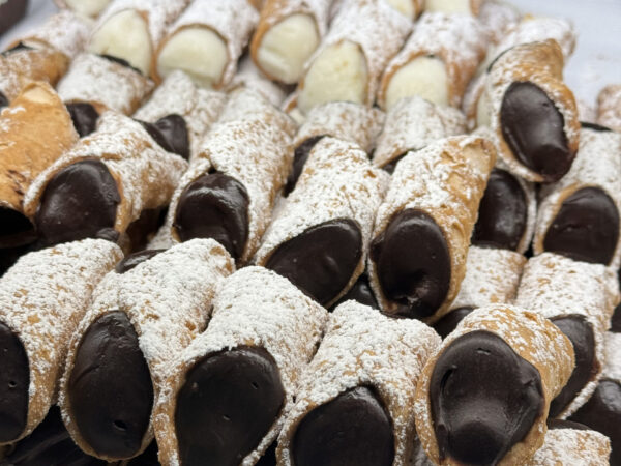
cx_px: 310
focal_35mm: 48
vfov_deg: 30.3
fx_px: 861
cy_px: 233
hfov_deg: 39.7
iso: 50
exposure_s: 1/213
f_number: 1.8
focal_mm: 6.8
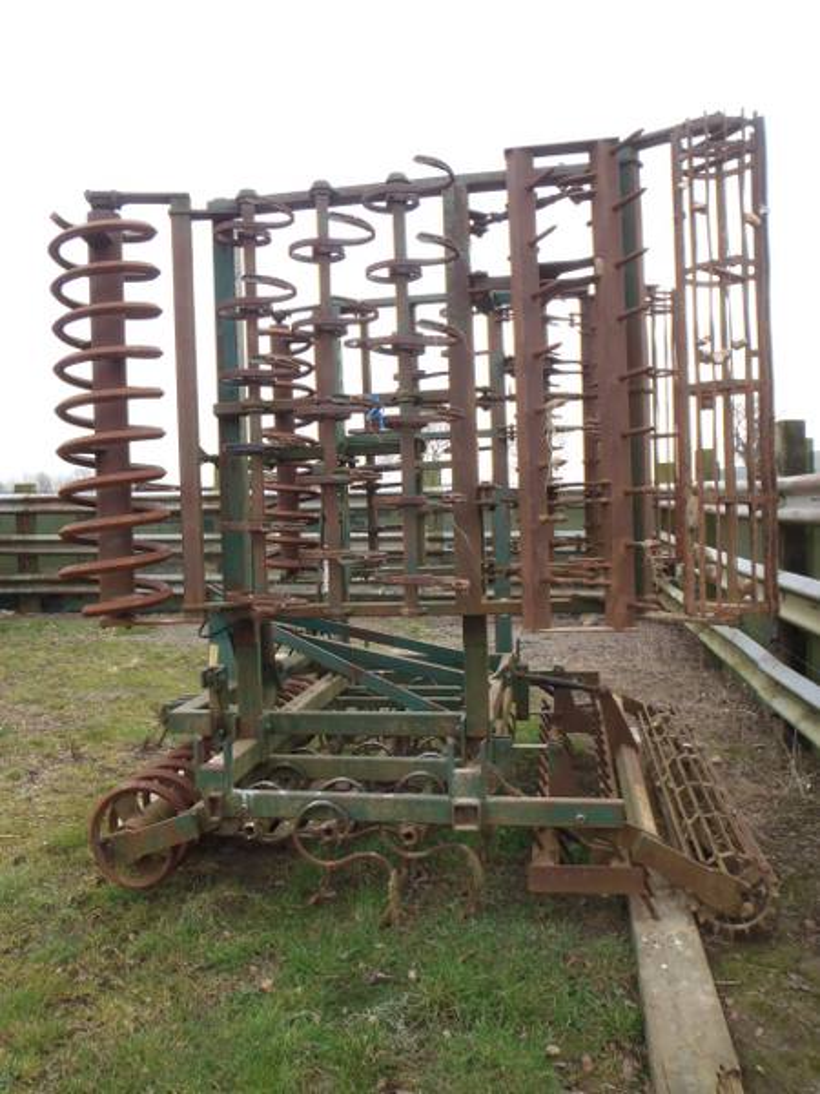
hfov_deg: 49.7
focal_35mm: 28
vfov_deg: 63.4
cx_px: 410
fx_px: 884
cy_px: 547
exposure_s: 1/80
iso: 80
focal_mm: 5
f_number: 4.5
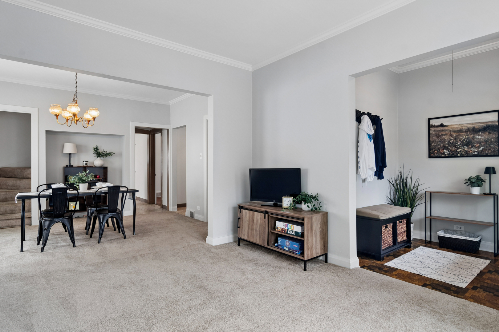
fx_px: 249
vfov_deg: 67.4
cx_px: 250
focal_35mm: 18
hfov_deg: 90.0
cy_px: 166
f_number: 8
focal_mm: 12
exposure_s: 1/10
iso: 200
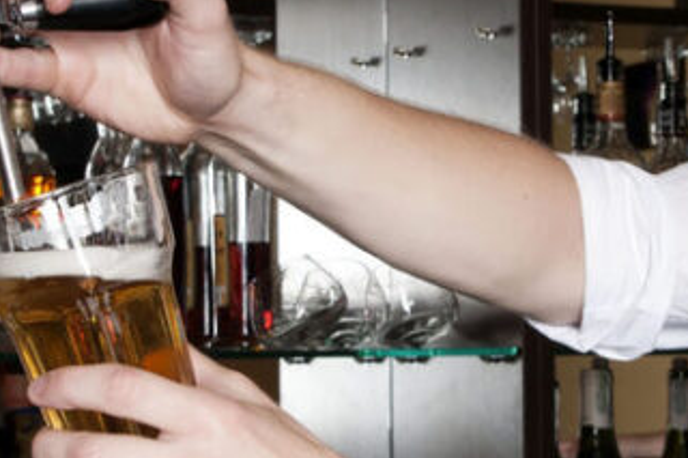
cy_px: 312
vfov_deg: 10.6
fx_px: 2475
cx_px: 411
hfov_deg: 15.8
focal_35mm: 130
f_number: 11
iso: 200
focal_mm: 27
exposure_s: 1/200
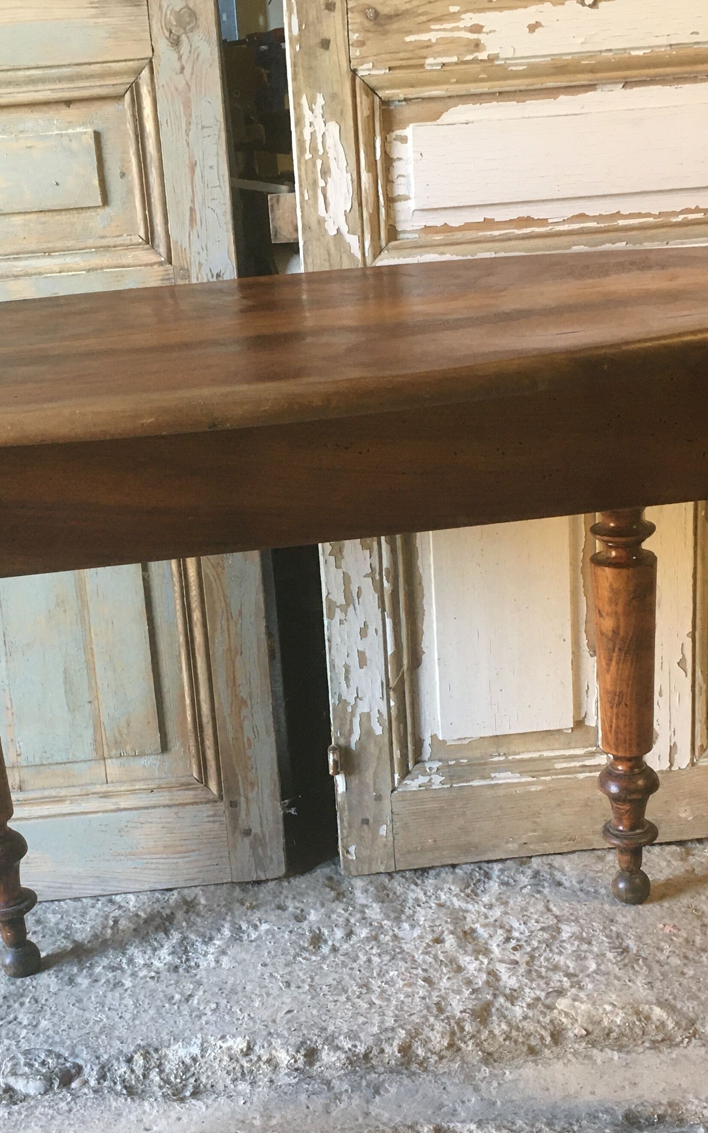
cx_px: 281
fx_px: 1451
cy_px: 633
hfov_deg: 27.4
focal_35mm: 47
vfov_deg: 42.6
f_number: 2.2
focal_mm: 4.15
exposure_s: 1/33
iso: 125
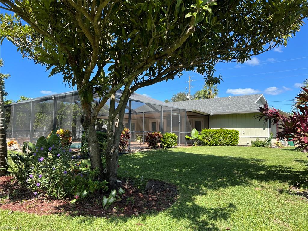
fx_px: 231
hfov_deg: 67.3
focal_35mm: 26
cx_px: 154
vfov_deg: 53.1
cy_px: 116
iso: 50
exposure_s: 1/1972
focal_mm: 5.7
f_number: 1.5
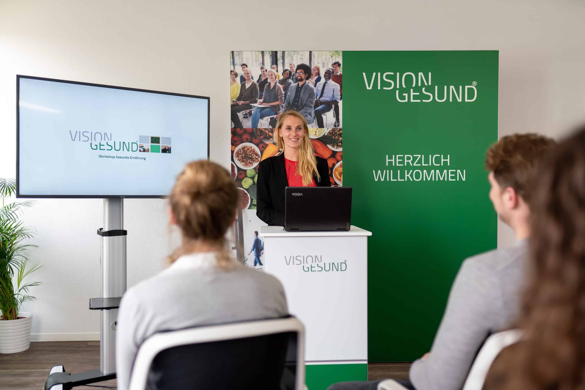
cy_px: 195
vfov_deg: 37.9
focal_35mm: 35
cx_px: 292
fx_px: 569
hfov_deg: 54.4
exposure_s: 1/160
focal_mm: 35
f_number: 2
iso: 125
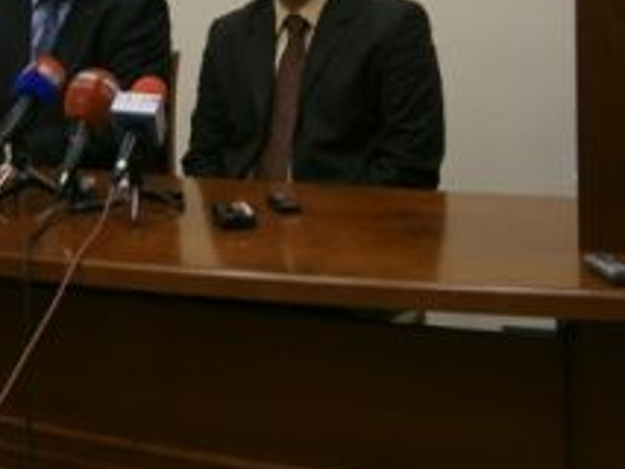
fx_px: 1373
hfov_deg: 25.3
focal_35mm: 76
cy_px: 88
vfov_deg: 19.2
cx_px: 135
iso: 80
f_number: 3.1
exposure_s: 1/20
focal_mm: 6.4
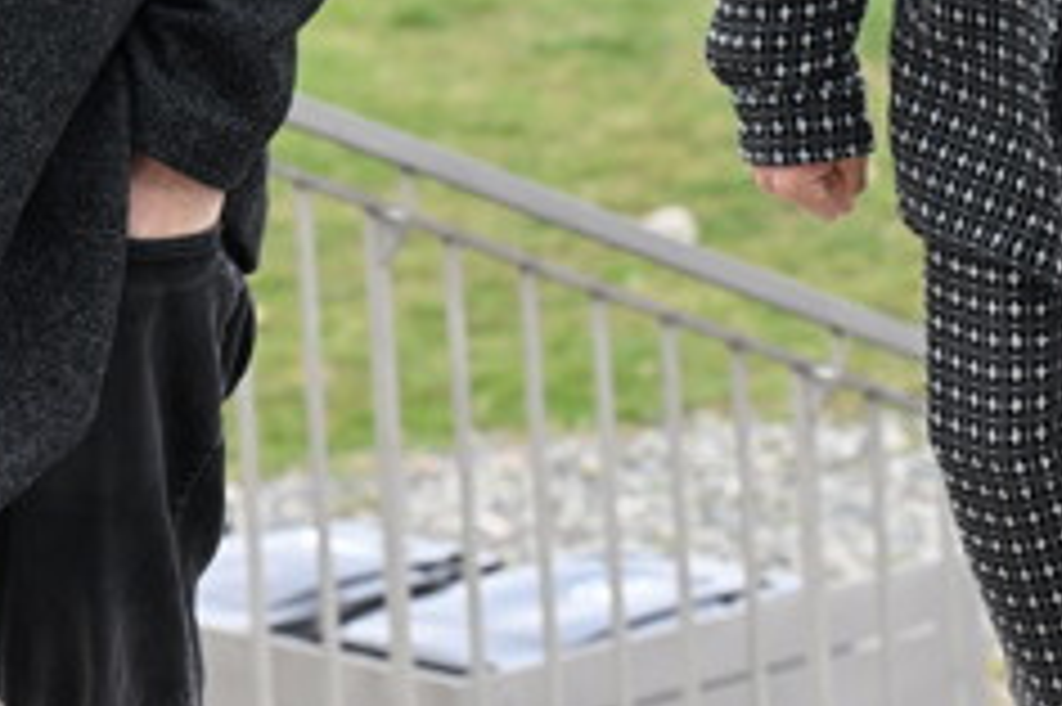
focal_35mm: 225
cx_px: 621
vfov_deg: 6.1
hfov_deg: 9.2
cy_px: -211
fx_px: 6633
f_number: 5
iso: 800
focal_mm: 77
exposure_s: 1/800
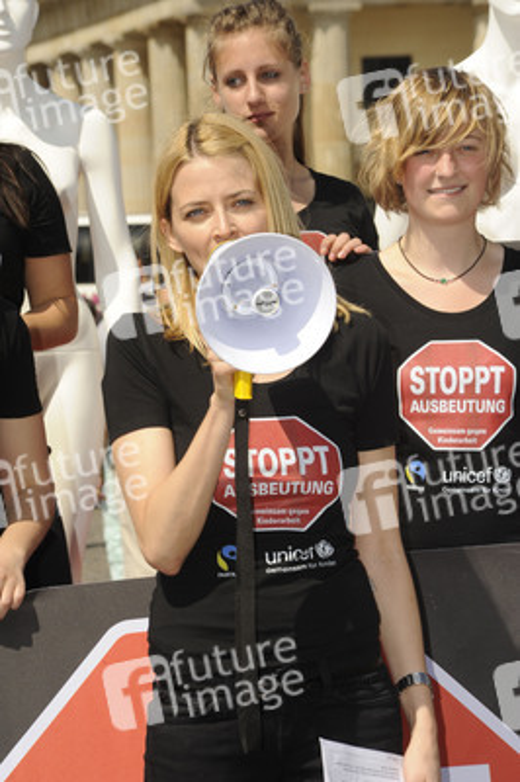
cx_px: 260
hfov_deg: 8.3
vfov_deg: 12.5
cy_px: 391
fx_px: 3581
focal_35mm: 165
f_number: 18
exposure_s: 1/250
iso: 320
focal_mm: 165
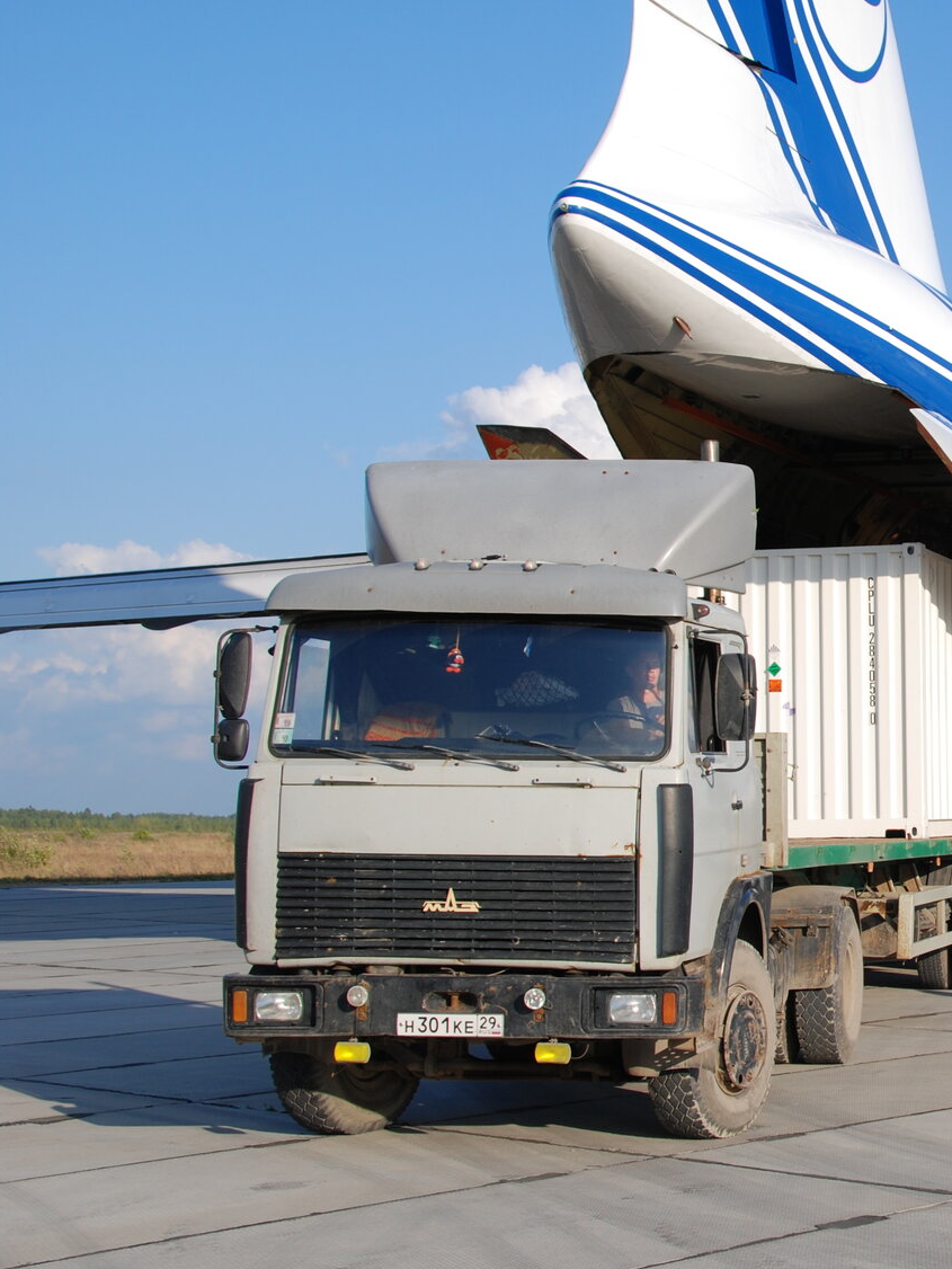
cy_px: 678
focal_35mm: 64
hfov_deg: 21.6
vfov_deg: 30.3
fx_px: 2346
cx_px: 1078
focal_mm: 26
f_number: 8
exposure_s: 1/250
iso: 100
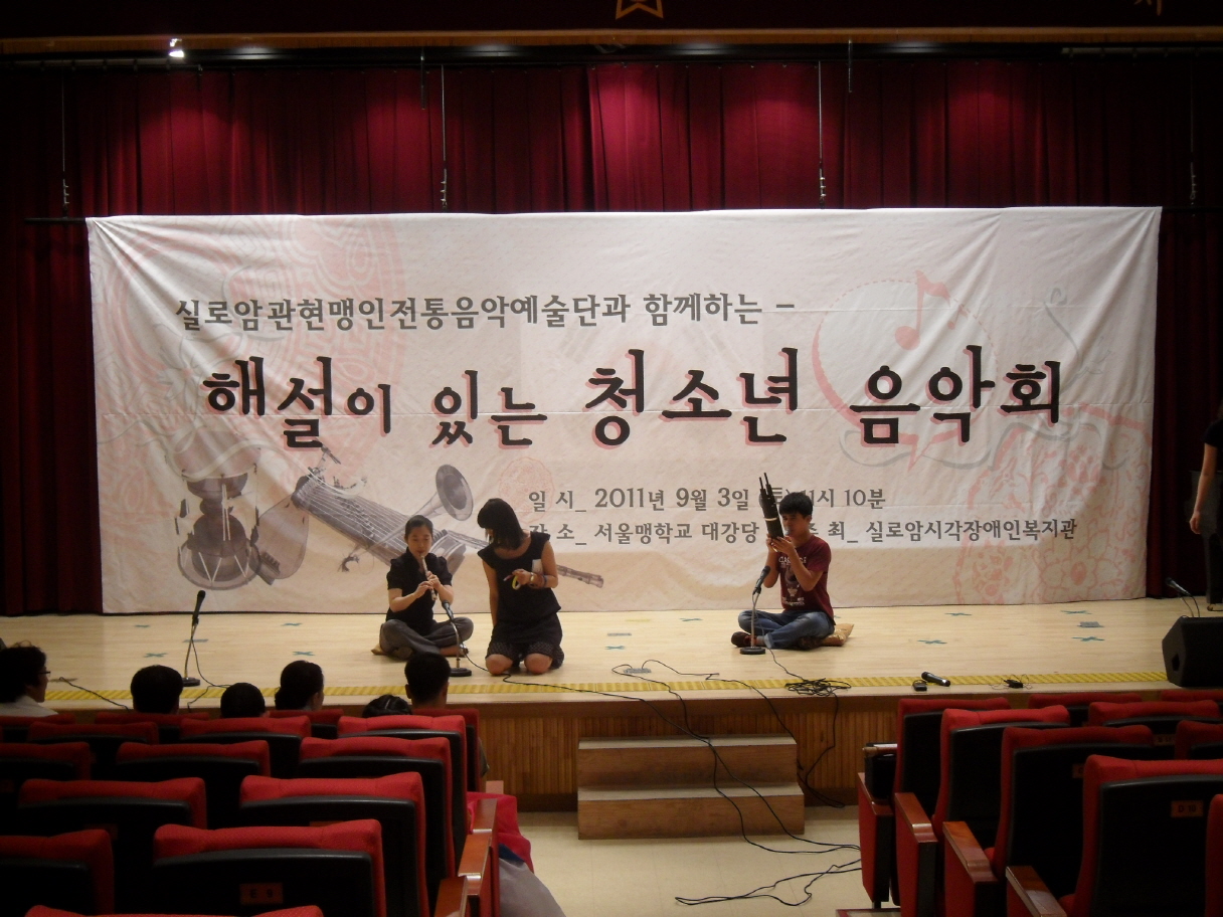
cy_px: 458
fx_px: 1873
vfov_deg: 27.5
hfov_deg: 36.2
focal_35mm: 53
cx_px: 612
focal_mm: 9.5
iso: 200
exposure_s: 1/45
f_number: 3.9
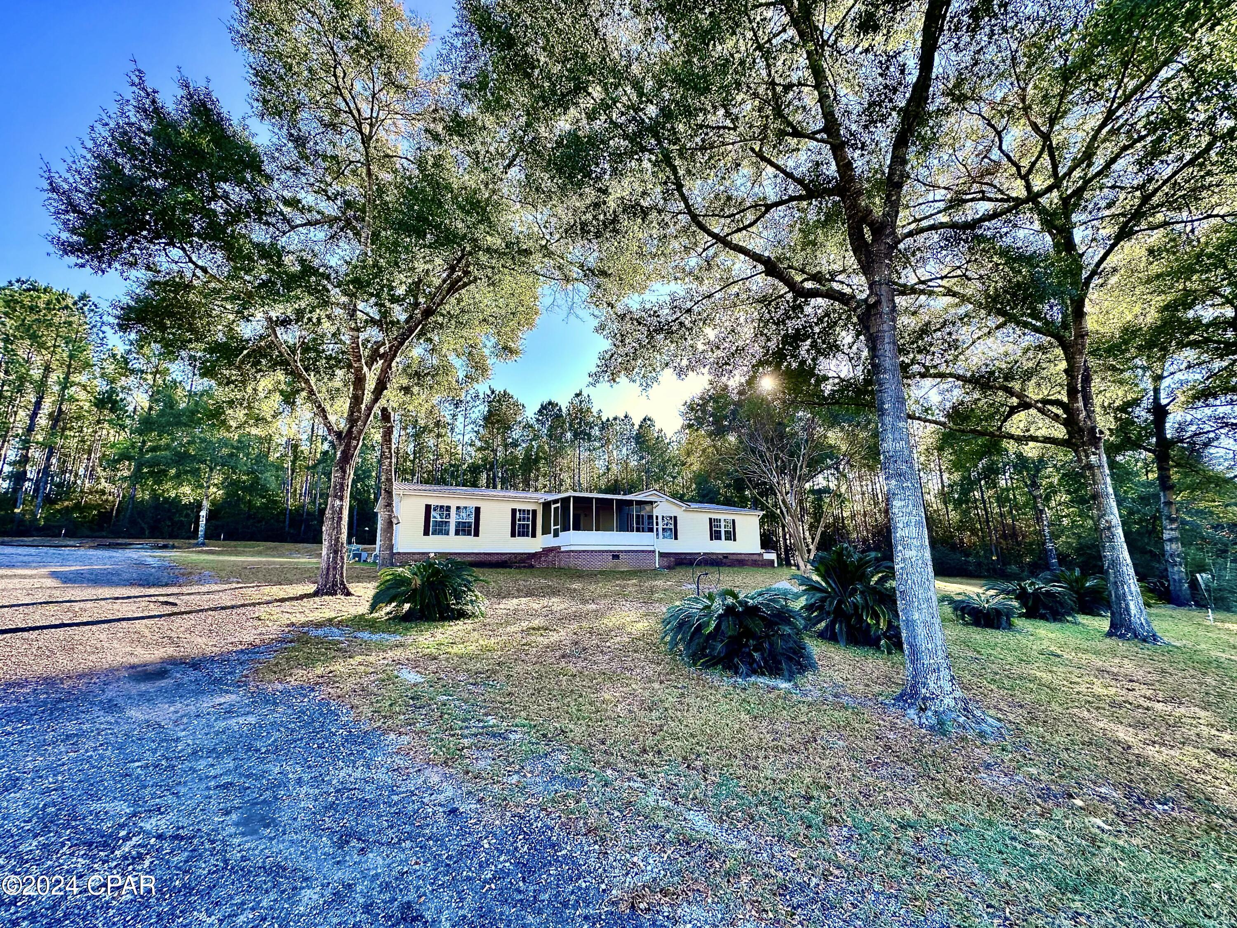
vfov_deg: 85.7
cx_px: 618
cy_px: 464
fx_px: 500
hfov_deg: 102.1
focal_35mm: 14
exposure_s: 1/340
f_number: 2.2
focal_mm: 2.22
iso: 40
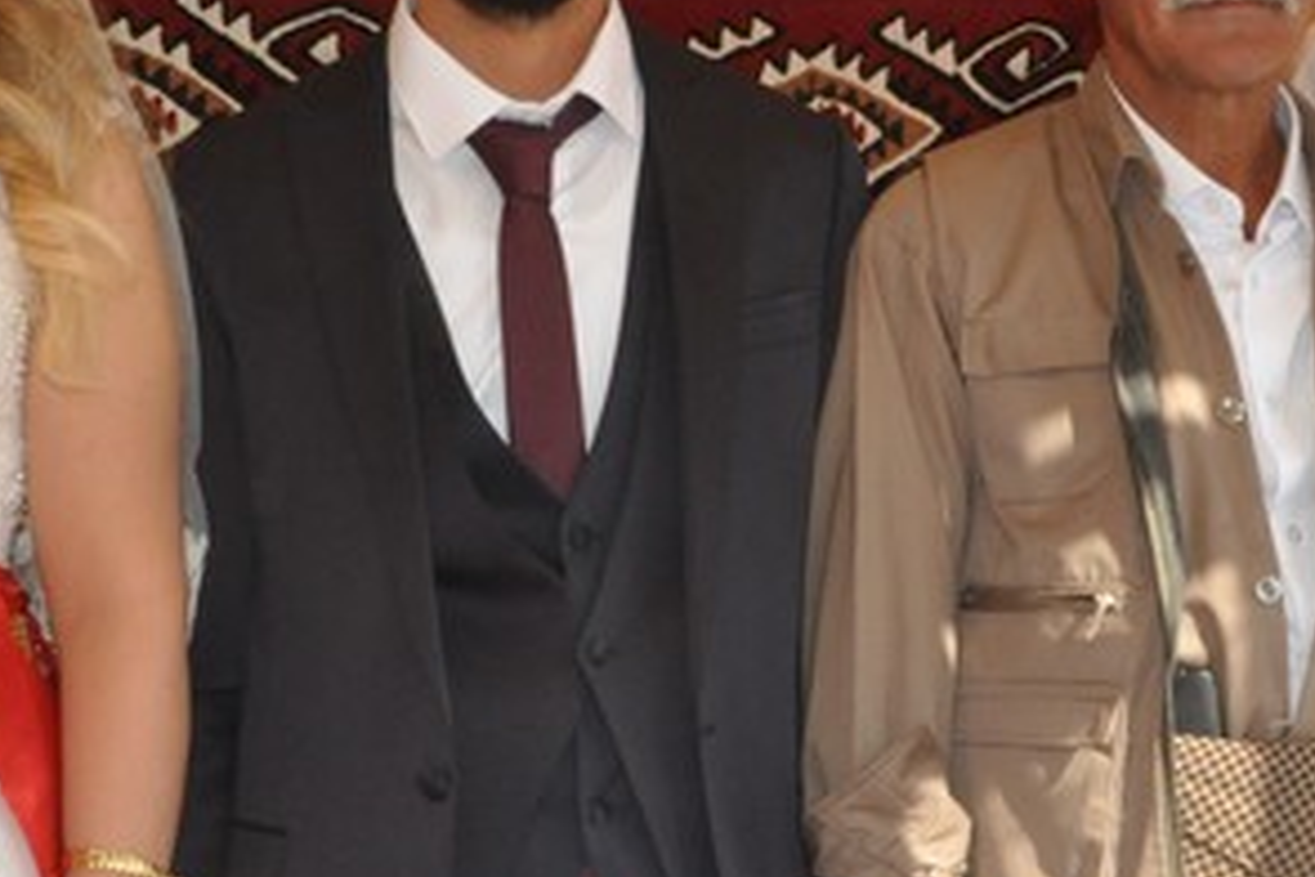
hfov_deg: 22.8
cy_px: 477
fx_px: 3258
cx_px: 635
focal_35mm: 89
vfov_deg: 15.3
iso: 1250
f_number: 22
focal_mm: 25
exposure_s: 1/200
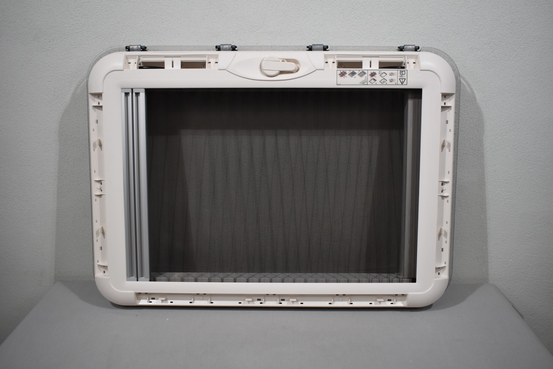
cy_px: 184
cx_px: 276
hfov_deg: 53.1
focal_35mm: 36
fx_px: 553
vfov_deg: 36.9
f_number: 3.8
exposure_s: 1/250
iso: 500
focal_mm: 24
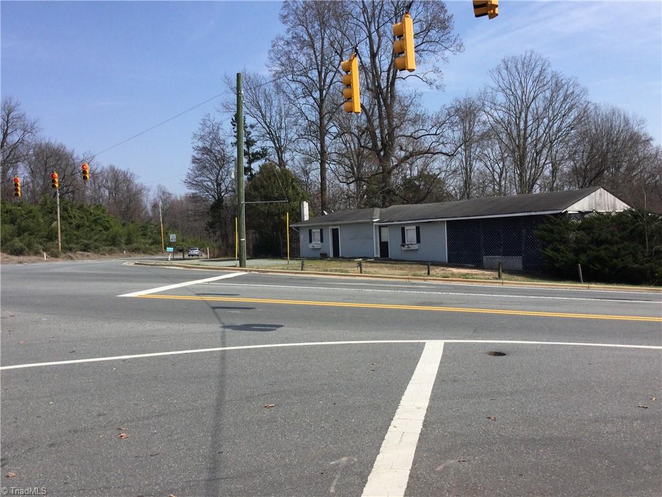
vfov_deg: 45.4
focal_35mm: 31
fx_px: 593
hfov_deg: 58.4
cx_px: 331
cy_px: 248
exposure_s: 1/1456
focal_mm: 3.3
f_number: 2.4
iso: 25
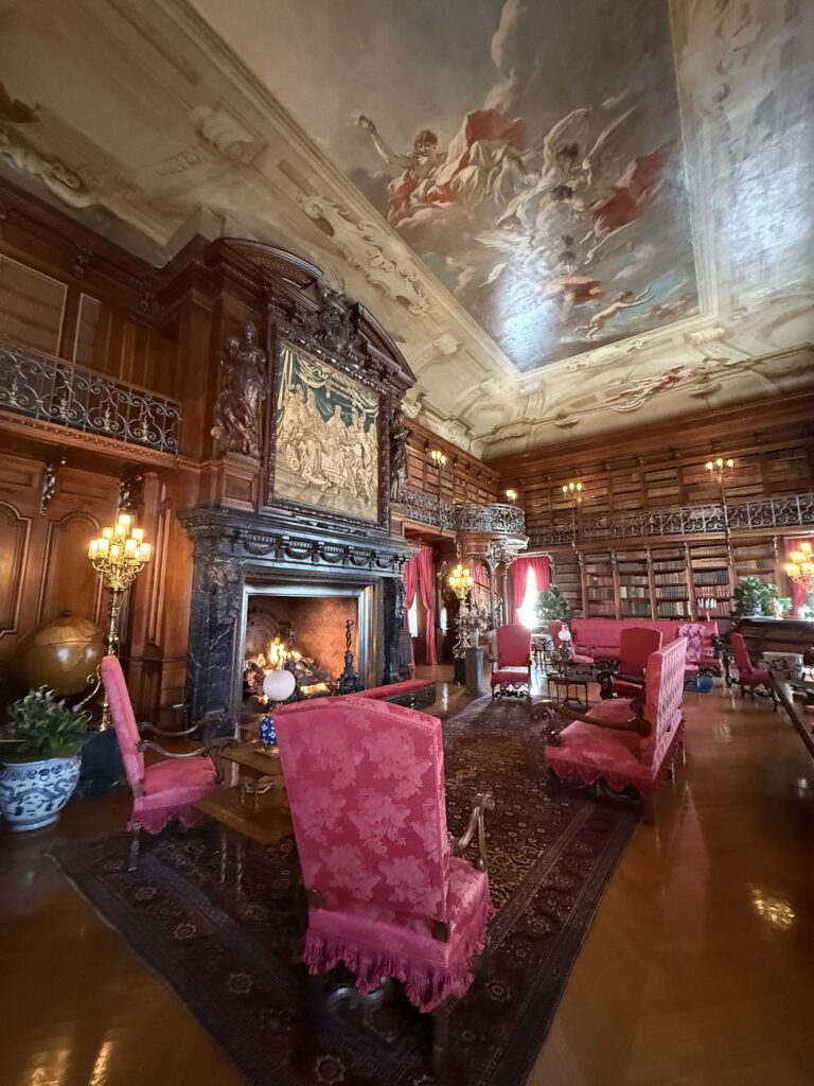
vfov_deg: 102.1
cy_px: 543
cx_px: 407
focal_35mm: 14
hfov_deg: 85.7
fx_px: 439
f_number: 2.2
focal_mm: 2.22
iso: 1250
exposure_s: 1/40
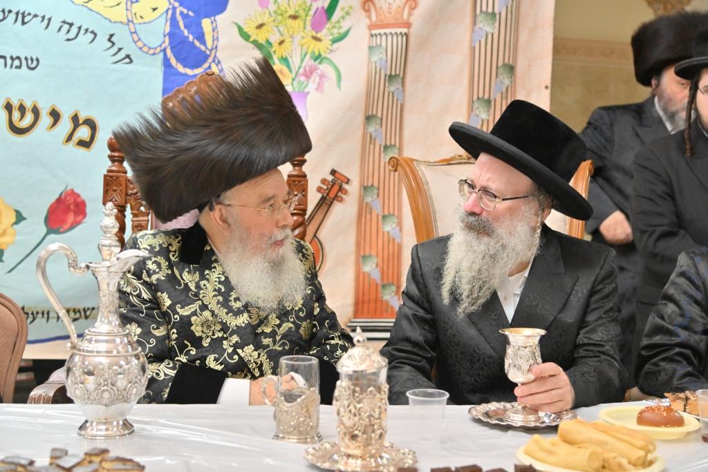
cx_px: 354
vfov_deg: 27.0
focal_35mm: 50
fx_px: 983
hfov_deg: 39.6
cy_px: 236
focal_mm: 50
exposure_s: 1/125
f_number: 4
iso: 2000
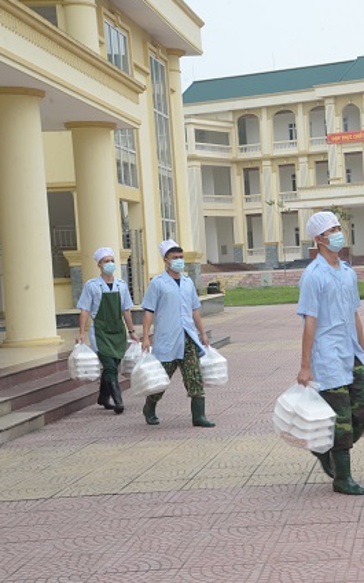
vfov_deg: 26.8
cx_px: 419
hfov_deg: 16.3
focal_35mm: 77
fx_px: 1222
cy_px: 291
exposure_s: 1/100
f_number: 13
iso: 250
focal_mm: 50
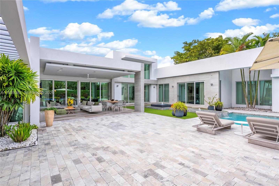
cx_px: 140
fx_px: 140
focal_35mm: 18
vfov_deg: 67.4
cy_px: 93
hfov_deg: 90.0
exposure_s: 1/250
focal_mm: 18
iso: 200
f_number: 8
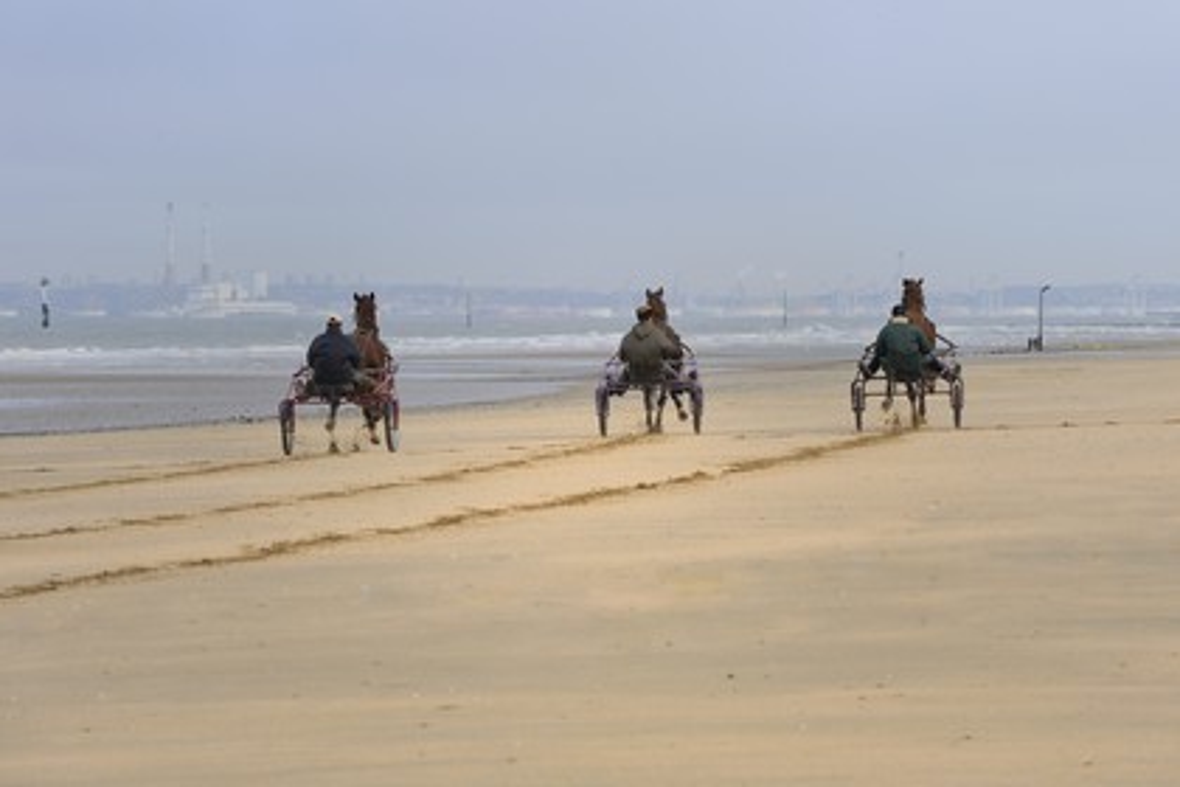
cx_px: 590
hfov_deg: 10.3
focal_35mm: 200
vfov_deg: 6.9
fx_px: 6555
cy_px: 394
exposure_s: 1/200
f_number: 8
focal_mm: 200
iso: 400
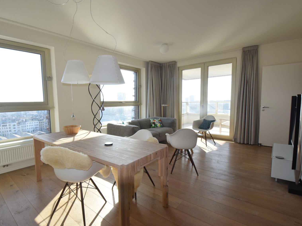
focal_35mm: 17
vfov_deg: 74.7
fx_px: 148
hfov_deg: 90.3
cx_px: 128
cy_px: 114
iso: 800
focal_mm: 10
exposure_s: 1/160
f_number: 10
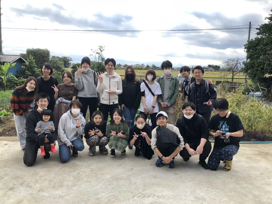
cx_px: 136
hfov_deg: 63.5
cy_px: 102
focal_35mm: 28
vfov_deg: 49.7
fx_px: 220
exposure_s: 1/286
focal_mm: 3.99
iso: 20
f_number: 1.8
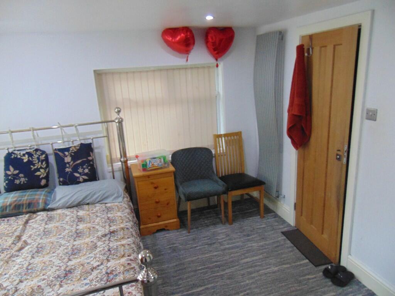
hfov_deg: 69.4
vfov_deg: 54.9
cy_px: 148
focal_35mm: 25
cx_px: 198
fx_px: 285
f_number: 3
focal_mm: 4.5
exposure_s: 1/30
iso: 400
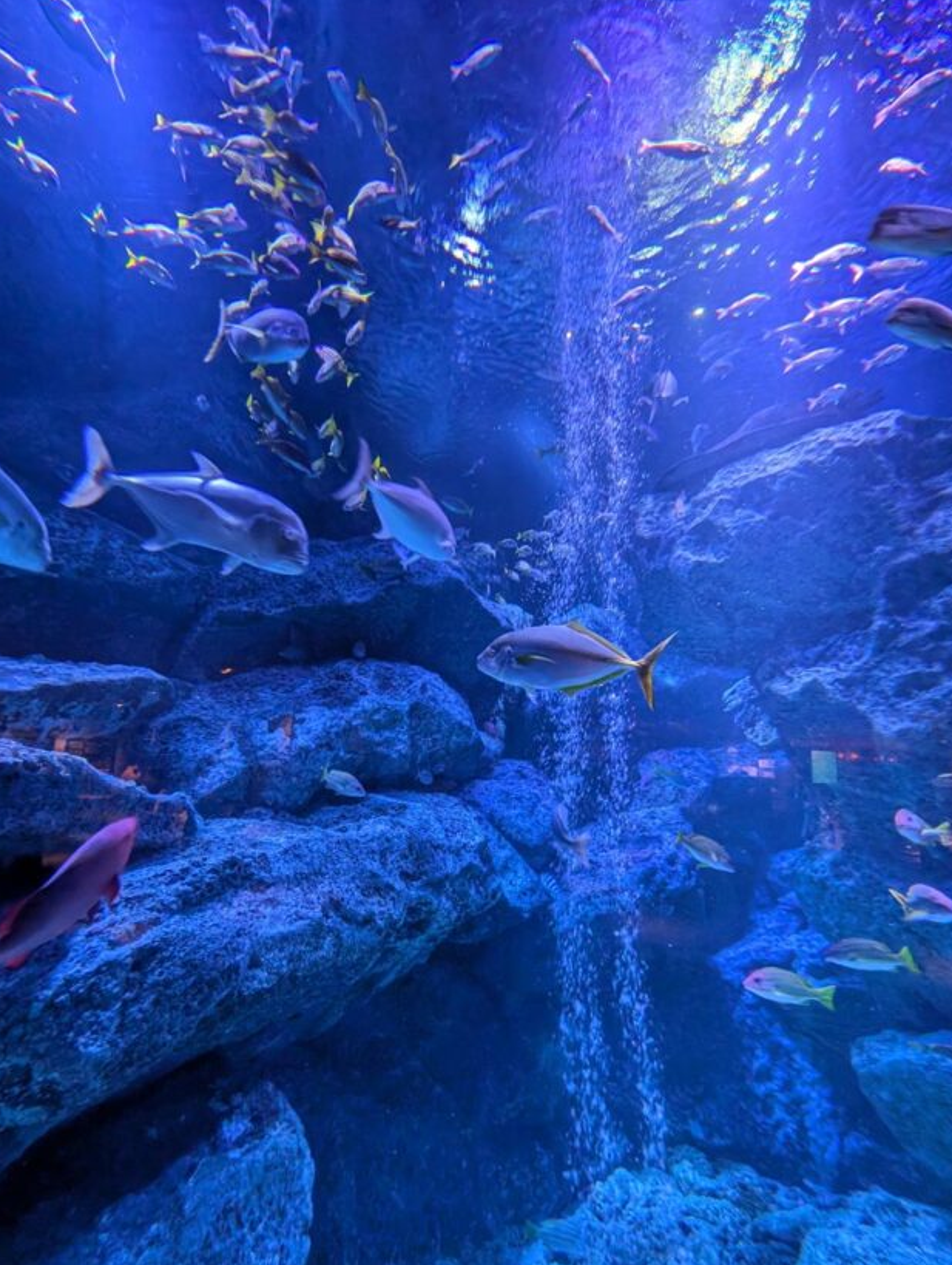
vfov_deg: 98.0
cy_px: 602
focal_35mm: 15
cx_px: 471
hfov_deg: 81.9
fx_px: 548
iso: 167
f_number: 1.7
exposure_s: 1/23.8
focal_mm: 2.02
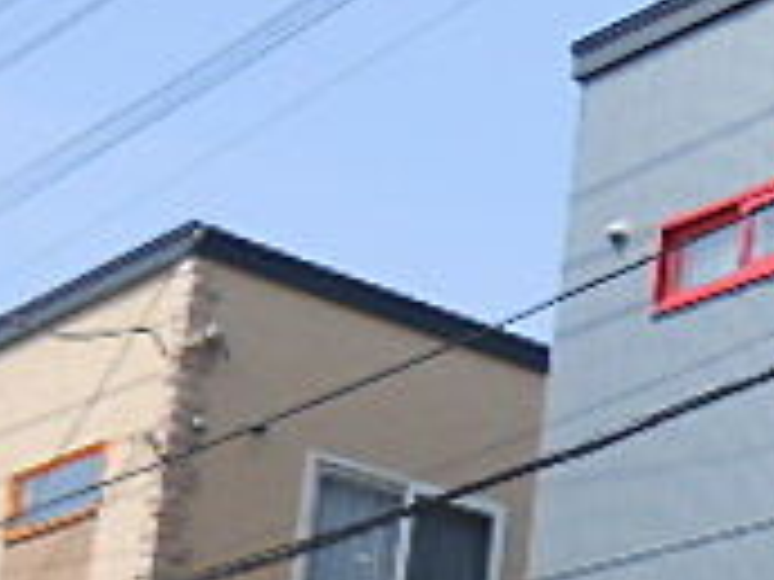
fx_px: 2169
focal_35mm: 97
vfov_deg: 14.7
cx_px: 1418
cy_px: 733
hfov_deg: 16.6
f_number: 3.5
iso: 80
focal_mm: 4.6
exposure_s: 1/640
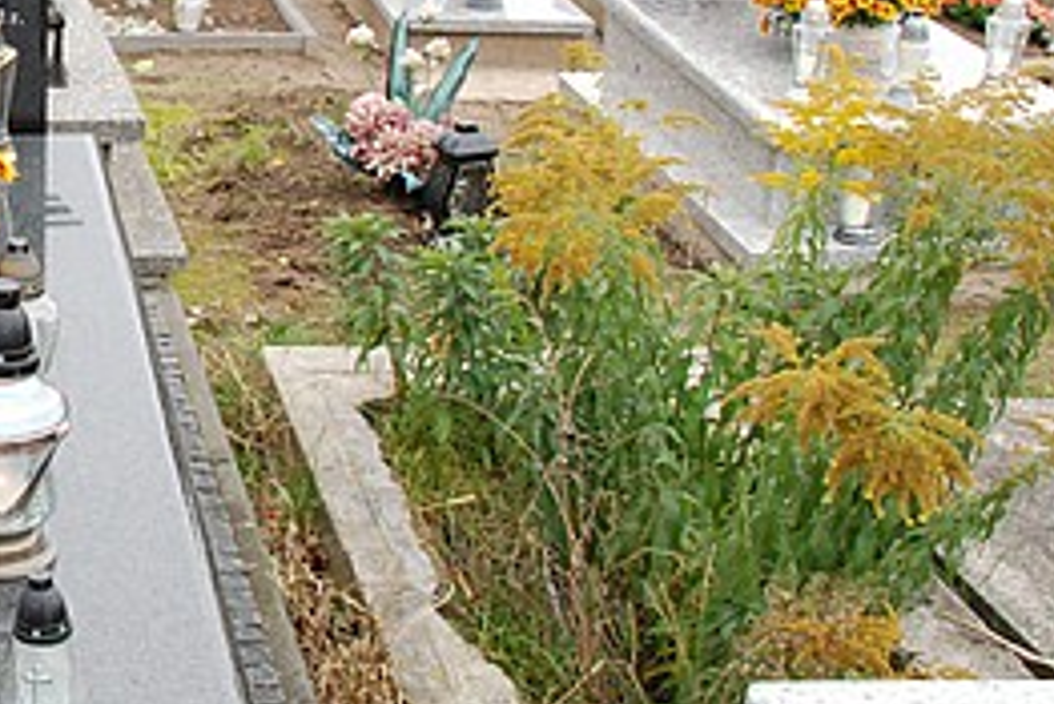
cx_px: -101
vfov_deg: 20.4
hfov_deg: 27.9
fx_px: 1933
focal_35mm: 66
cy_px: 125
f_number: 9
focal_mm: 18
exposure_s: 1/250
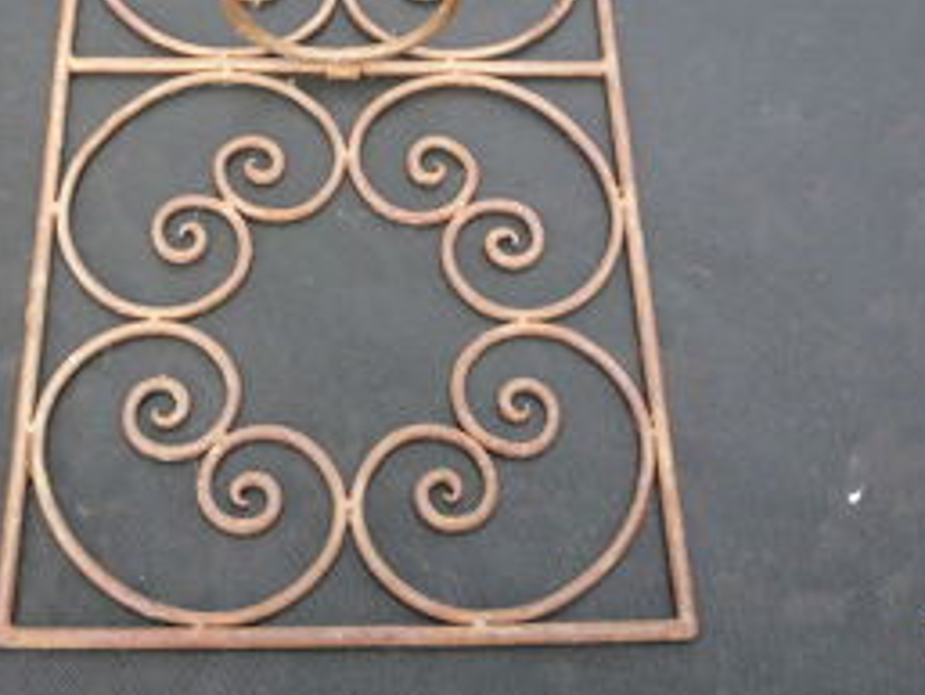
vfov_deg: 25.5
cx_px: 371
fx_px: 1497
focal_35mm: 56
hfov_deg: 34.2
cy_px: 101
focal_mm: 5.2
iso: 100
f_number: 3.3
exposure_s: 1/50
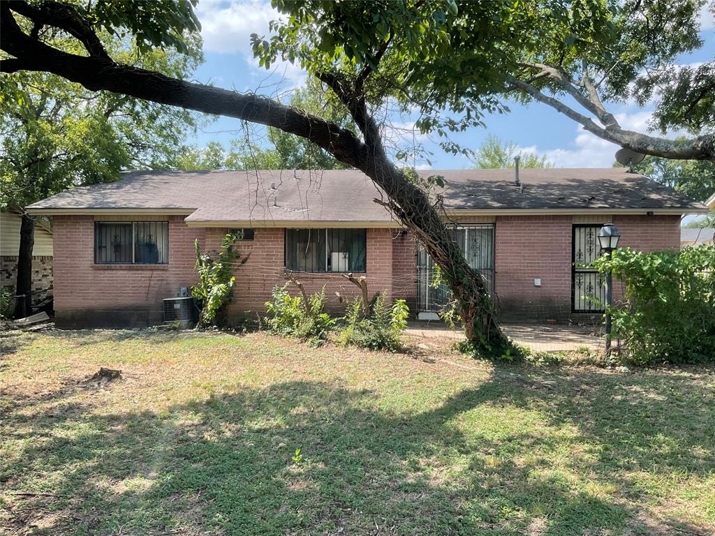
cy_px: 268
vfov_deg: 48.2
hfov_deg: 61.7
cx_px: 358
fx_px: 599
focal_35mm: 29
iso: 16
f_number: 1.8
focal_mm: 3
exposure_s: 1/691
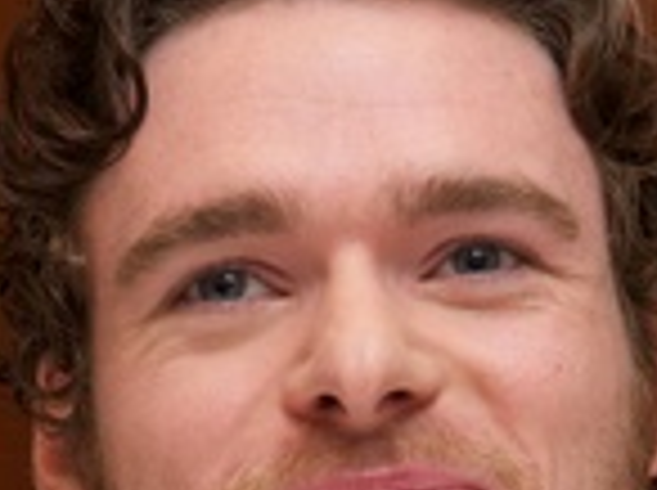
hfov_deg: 4.1
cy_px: 562
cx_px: 504
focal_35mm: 487
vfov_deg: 3.0
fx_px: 9228
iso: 500
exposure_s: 1/60
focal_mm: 185
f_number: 8
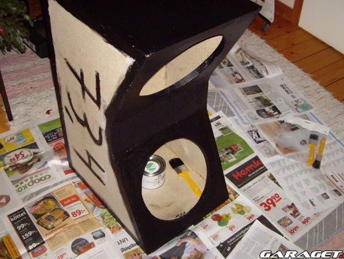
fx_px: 467
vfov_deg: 30.8
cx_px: 161
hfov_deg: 40.4
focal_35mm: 47
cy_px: 101
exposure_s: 1/40
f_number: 2.7
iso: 400
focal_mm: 6.2
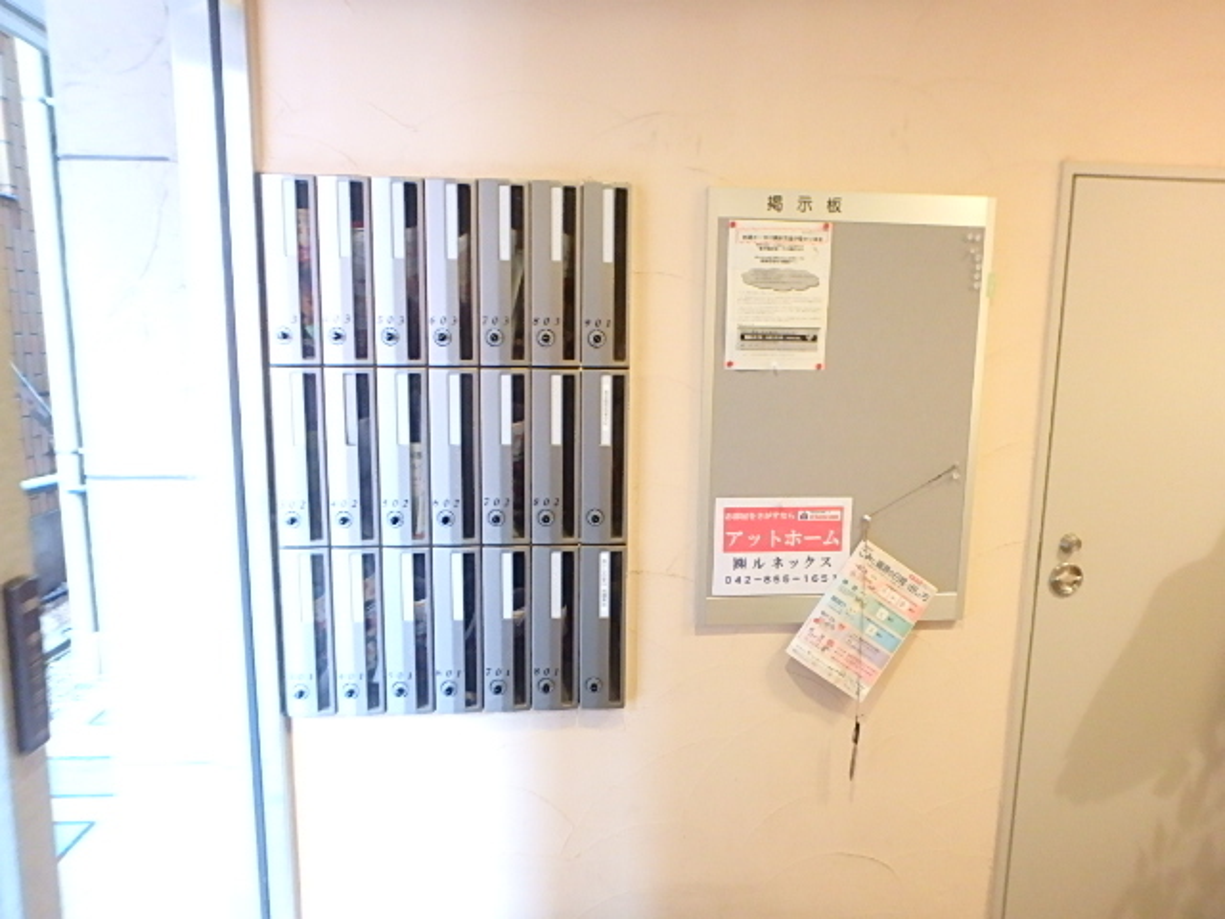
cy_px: 460
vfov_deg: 63.4
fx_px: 743
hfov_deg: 79.0
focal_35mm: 21
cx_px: 612
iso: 800
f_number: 3.5
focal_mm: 3.7
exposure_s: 1/10
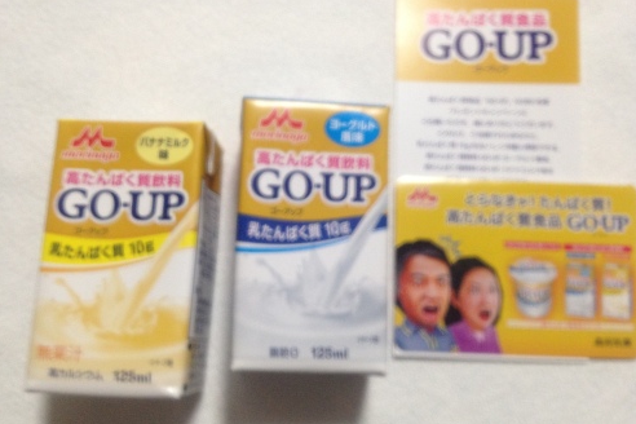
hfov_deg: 51.9
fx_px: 654
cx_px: 318
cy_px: 217
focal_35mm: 37
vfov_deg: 35.9
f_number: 2.4
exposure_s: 1/20
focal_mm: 4.28
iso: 200
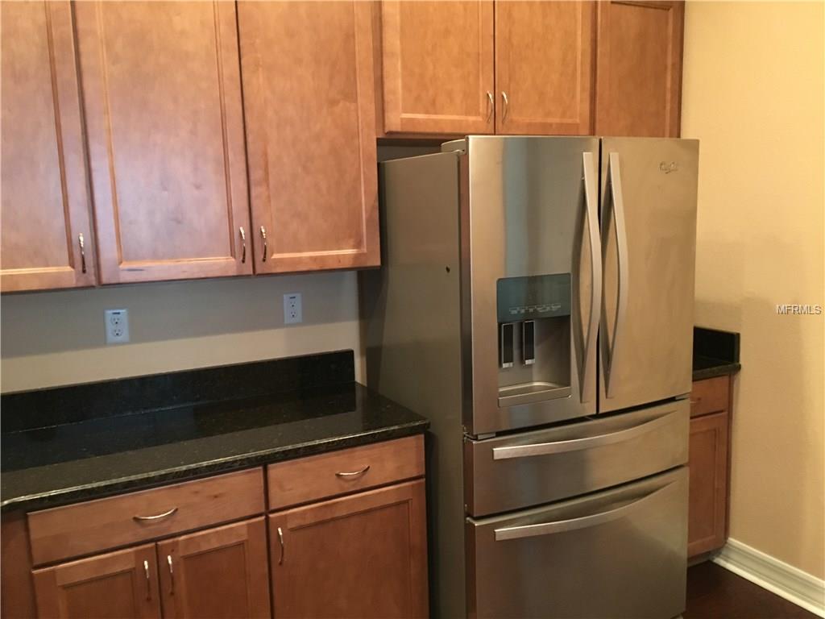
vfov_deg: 48.2
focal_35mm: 29
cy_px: 310
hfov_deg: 61.7
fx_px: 691
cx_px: 412
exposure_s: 1/15
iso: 250
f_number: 2.2
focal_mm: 4.15
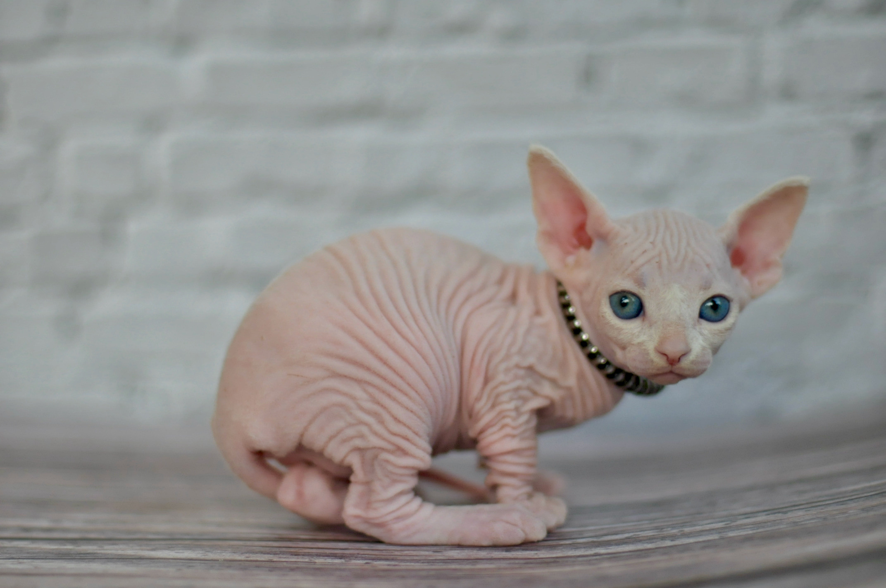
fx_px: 1844
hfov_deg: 27.0
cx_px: 443
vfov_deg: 18.1
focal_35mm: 75
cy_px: 294
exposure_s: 1/2500
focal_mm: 50
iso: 800
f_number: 1.4
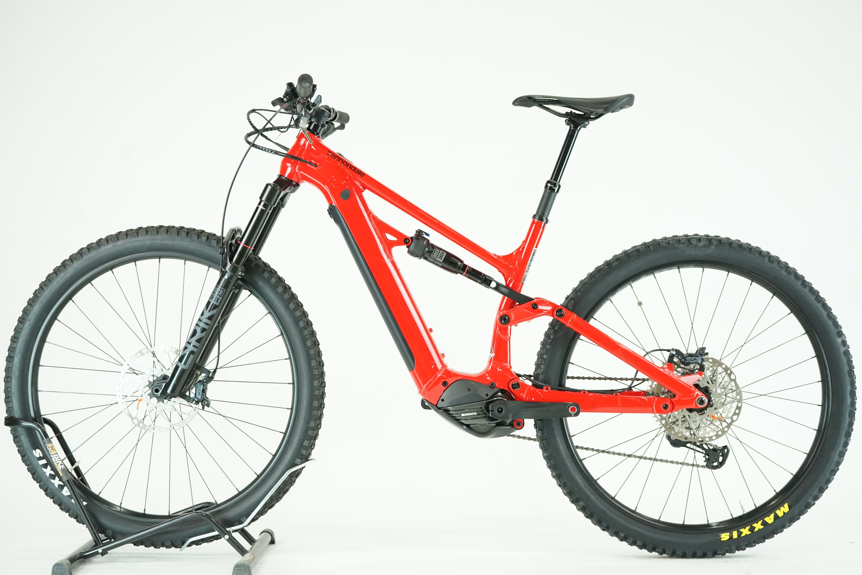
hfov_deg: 36.2
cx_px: 431
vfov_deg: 24.6
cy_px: 288
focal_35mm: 55
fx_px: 1317
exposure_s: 1/200
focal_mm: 55
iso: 2000
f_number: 5
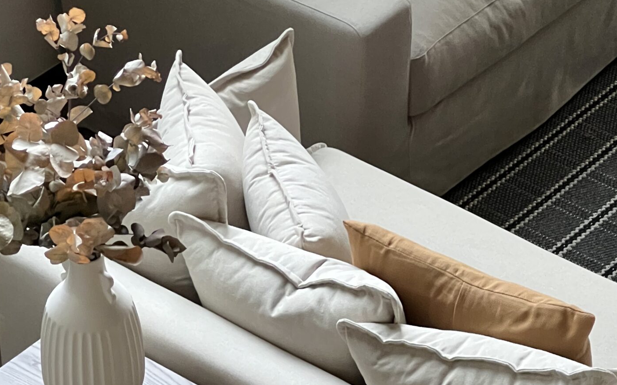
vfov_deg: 8.7
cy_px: 461
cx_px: 276
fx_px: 2505
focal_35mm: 149
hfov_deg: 14.0
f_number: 2.8
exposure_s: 1/41
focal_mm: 9
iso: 800
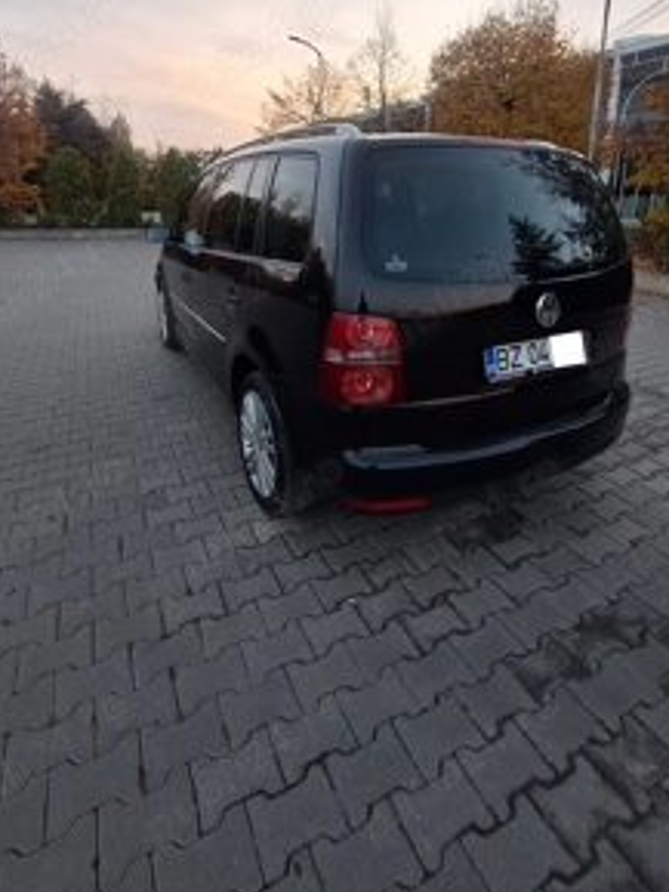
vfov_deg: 86.3
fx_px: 463
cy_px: 346
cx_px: 351
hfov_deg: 71.6
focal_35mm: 18
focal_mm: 1.74
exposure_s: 1/50
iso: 64
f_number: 2.2
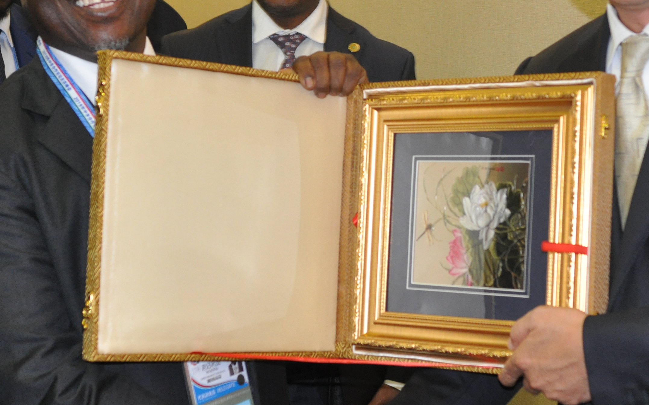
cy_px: 144
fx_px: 1503
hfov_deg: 24.3
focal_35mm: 85
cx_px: 424
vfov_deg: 15.3
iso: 800
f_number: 4
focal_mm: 28
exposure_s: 1/60
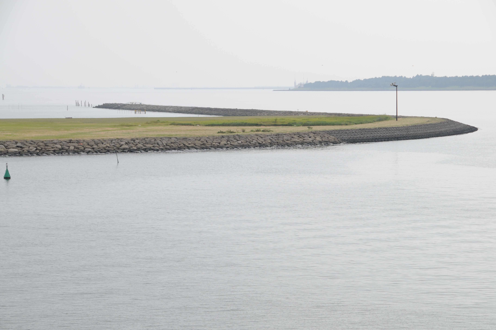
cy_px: 165
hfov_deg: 17.1
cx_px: 248
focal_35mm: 120
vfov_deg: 11.4
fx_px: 1651
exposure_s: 1/500
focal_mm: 80
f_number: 8
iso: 200
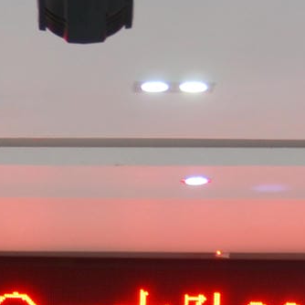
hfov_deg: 7.6
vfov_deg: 7.4
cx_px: -172
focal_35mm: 225
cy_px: 636
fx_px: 2243
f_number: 3.8
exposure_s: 1/4
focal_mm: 24
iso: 100
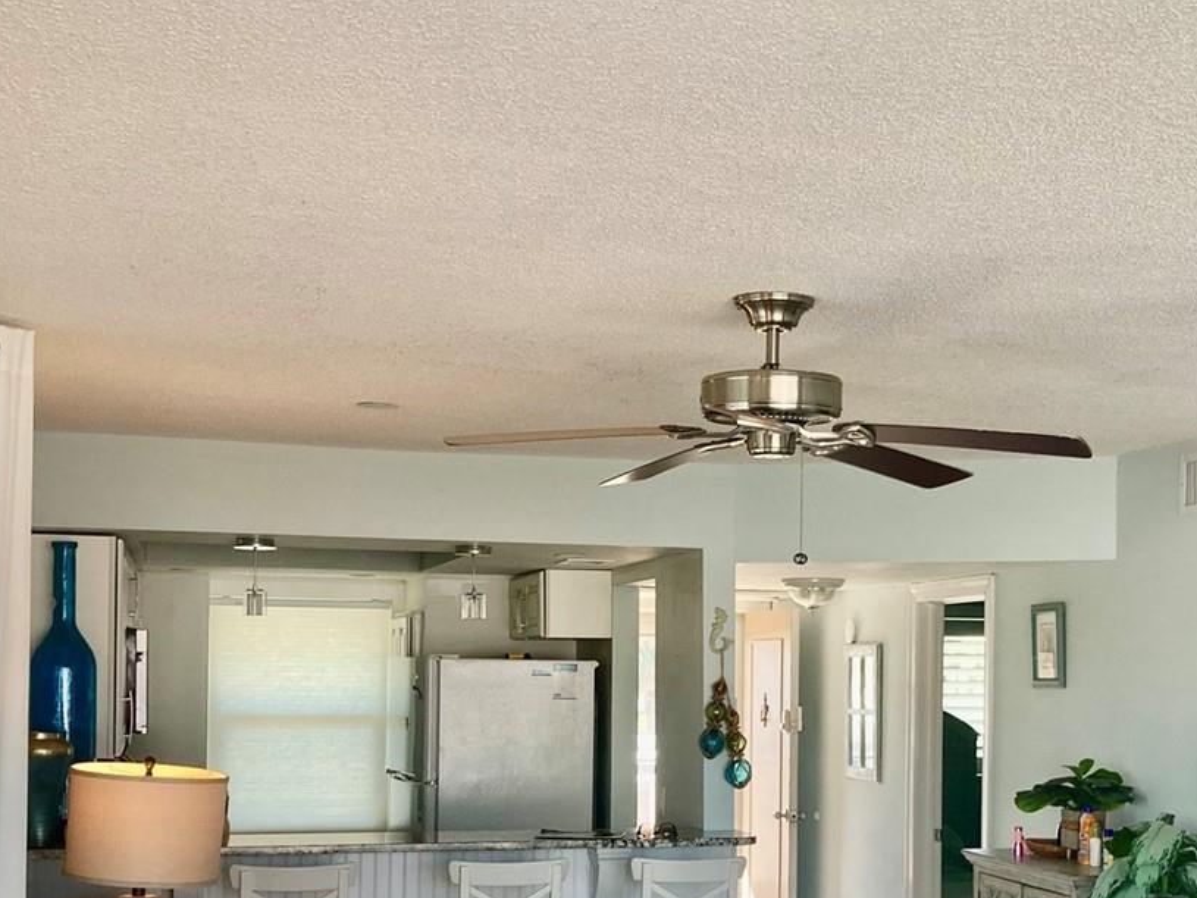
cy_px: 711
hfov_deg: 34.7
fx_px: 1902
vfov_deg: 26.1
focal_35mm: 55
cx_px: 784
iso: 50
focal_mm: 3.99
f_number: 1.8
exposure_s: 1/120
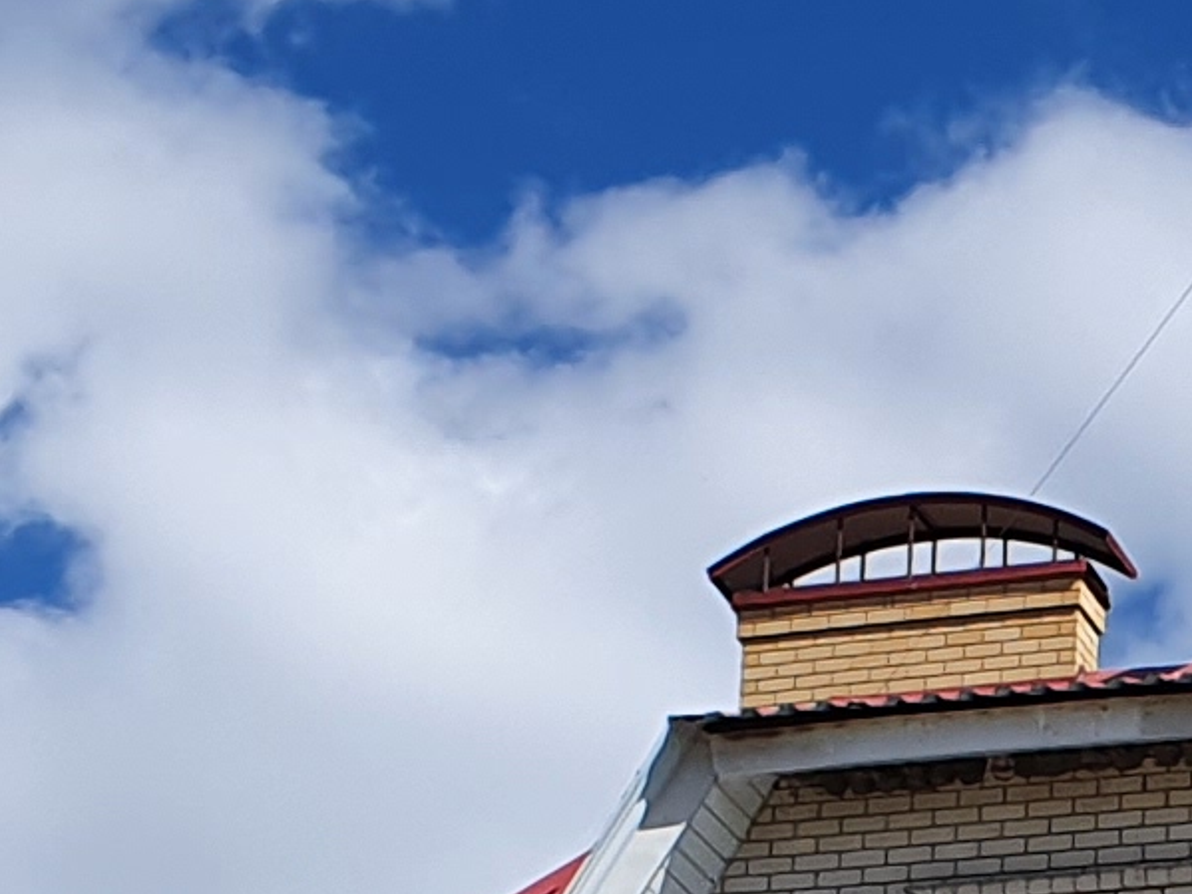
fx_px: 6025
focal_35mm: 175
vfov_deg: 8.0
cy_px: 1858
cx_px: 1908
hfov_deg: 10.8
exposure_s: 1/2408
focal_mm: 4.32
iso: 50
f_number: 2.4
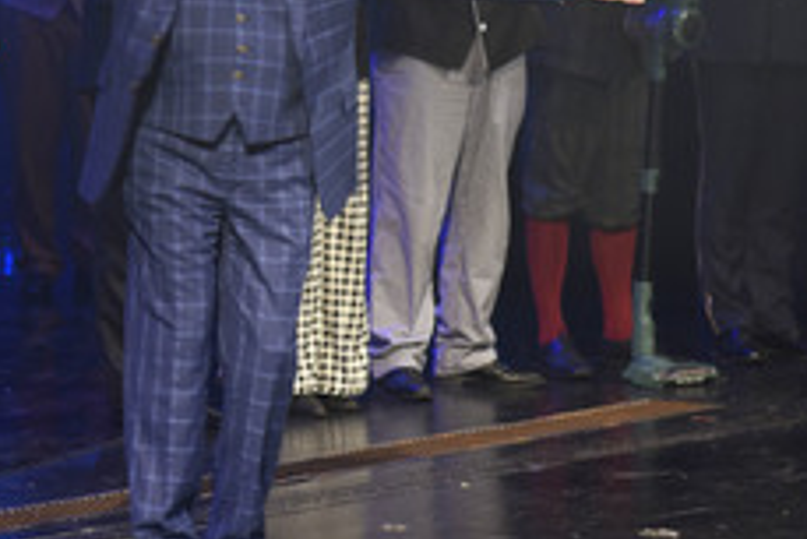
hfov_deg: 8.7
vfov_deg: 5.8
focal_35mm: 236
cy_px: 144
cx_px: 213
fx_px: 5293
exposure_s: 1/60
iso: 1250
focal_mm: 120
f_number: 6.3
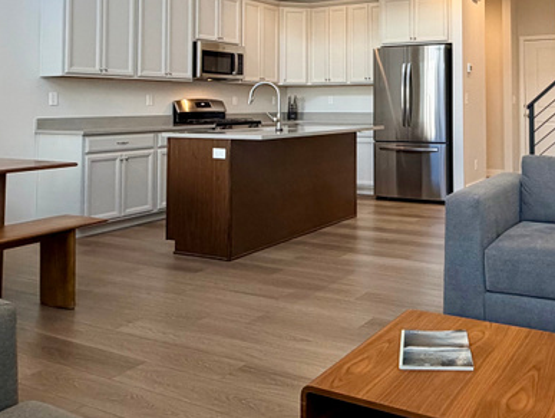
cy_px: 78
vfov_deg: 37.2
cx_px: 397
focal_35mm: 37
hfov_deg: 48.7
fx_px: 594
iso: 200
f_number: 2.2
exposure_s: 1/120
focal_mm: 2.22
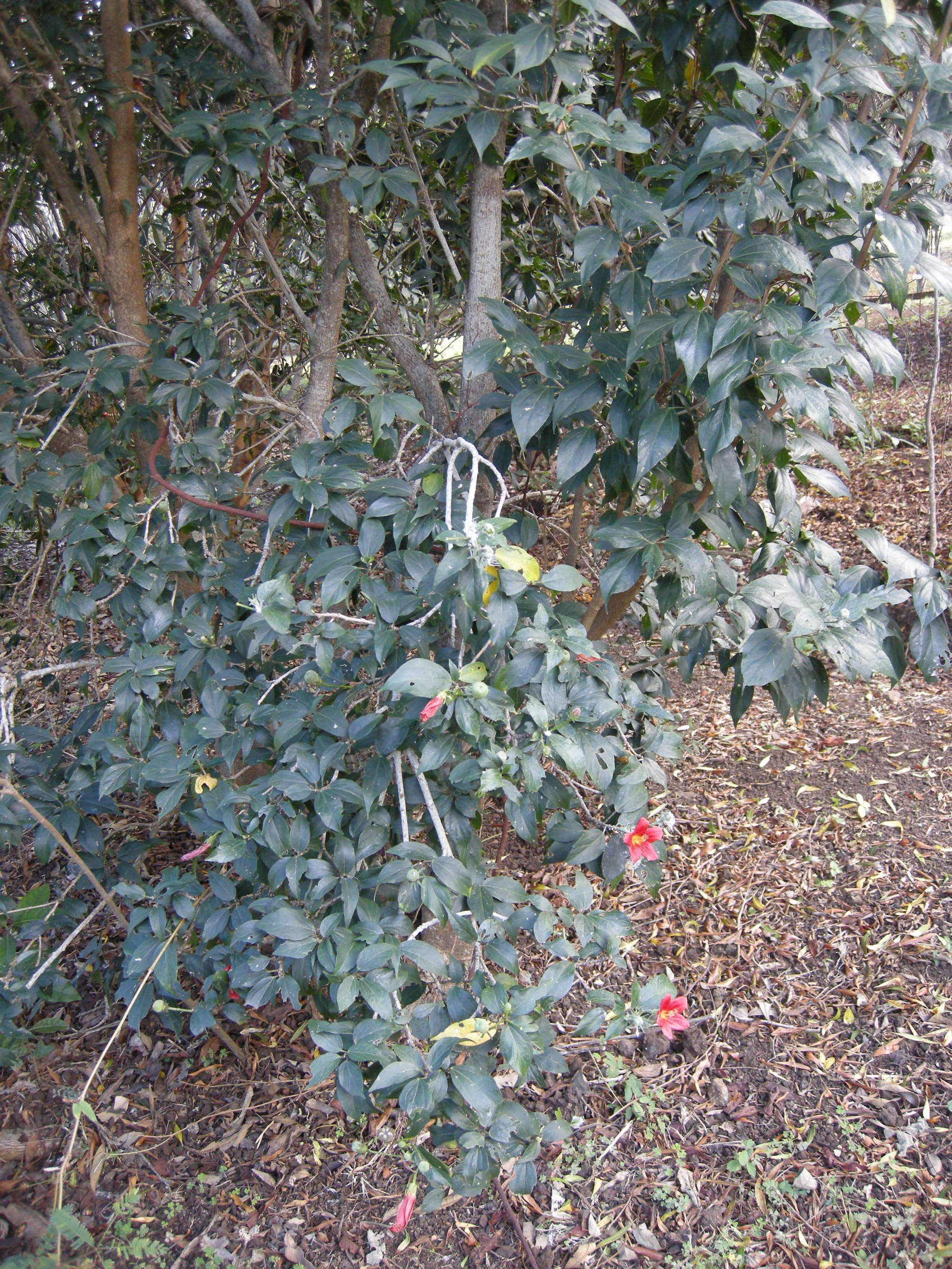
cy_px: 634
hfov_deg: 40.7
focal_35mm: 35
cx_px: 476
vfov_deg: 52.6
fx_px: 1283
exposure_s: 1/52
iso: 192
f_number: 2.7
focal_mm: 7.5
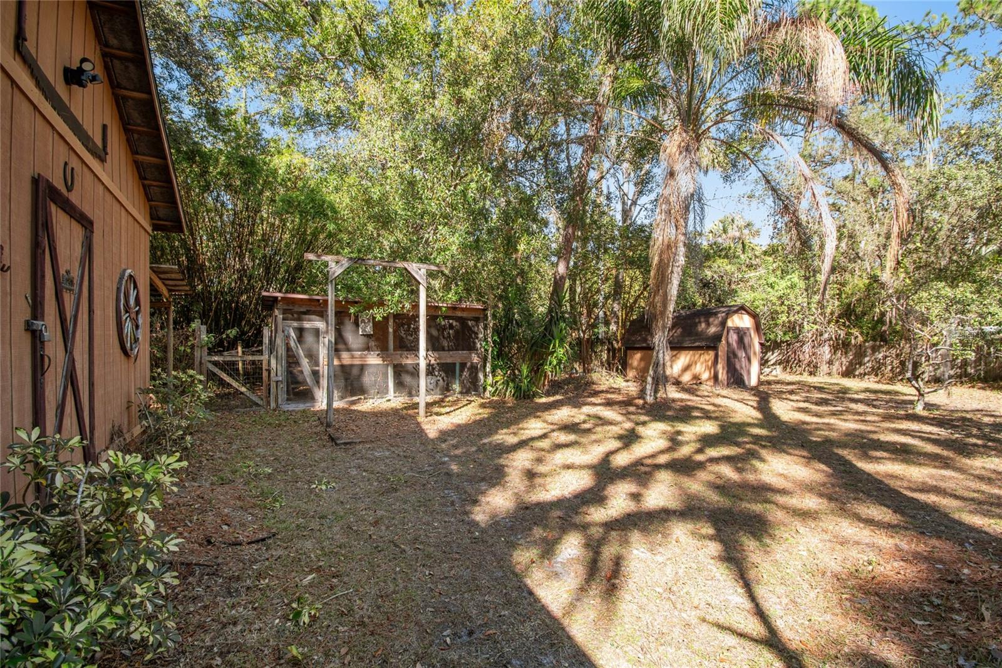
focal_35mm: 15
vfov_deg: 77.3
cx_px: 501
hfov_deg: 100.4
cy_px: 334
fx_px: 417
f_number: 7.1
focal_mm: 10
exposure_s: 1/40
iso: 100
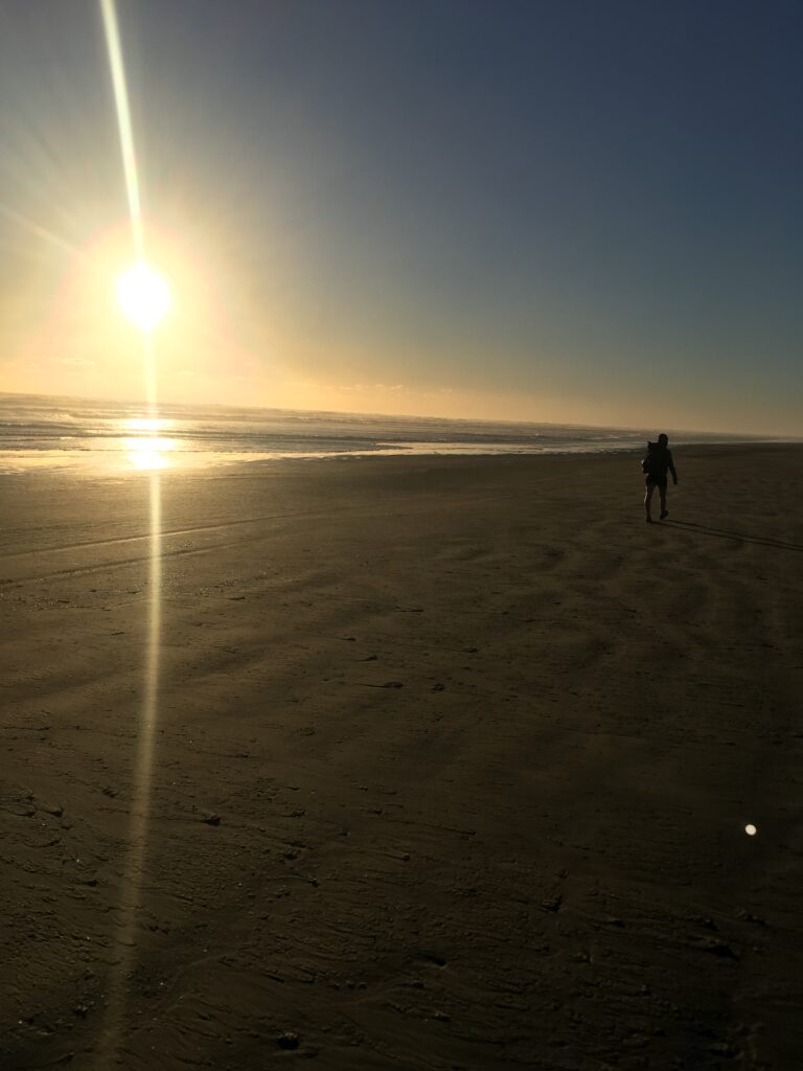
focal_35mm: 29
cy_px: 536
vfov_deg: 61.7
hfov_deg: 48.2
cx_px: 402
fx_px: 897
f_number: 2.2
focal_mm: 4.15
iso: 25
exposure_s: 1/5495
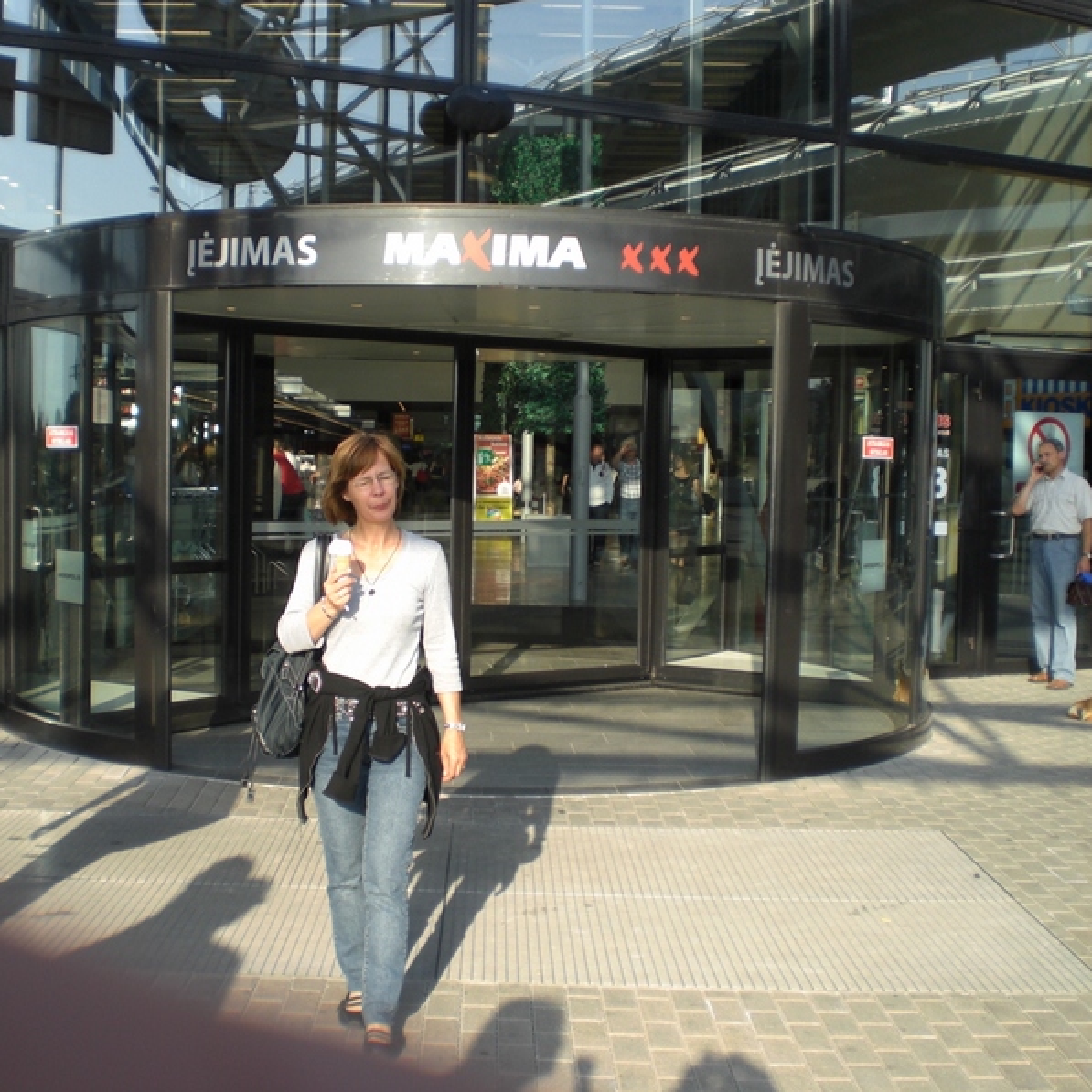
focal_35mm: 45
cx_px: 395
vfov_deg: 37.6
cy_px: 545
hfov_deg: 37.3
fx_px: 1606
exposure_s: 1/250
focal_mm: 6.3
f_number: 3.1
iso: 50
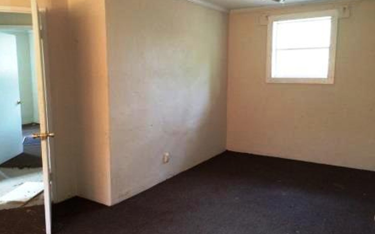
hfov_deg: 61.2
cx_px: 186
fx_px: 317
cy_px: 111
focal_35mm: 31
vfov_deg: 40.6
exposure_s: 1/30
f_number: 2.2
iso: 320
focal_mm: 4.15
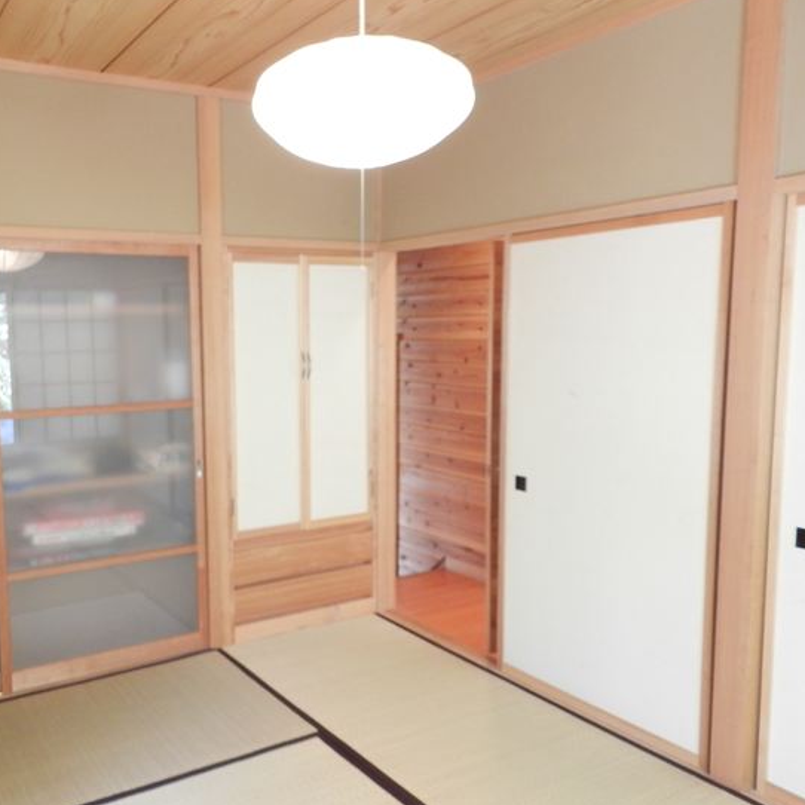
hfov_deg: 53.1
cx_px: 275
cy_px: 425
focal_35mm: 30
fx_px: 789
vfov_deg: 54.0
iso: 400
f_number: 3.4
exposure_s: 1/13
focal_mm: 4
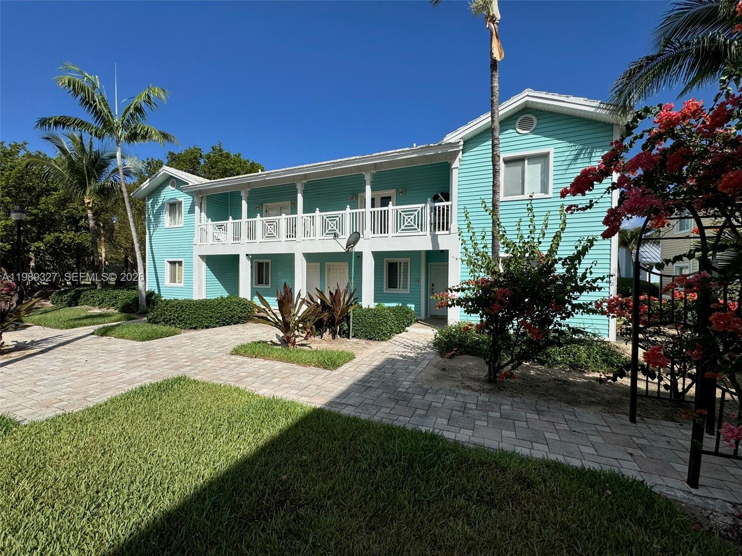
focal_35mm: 14
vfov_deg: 85.7
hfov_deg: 102.1
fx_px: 300
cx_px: 371
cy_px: 278
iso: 50
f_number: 2.2
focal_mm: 2.22
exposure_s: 1/3906
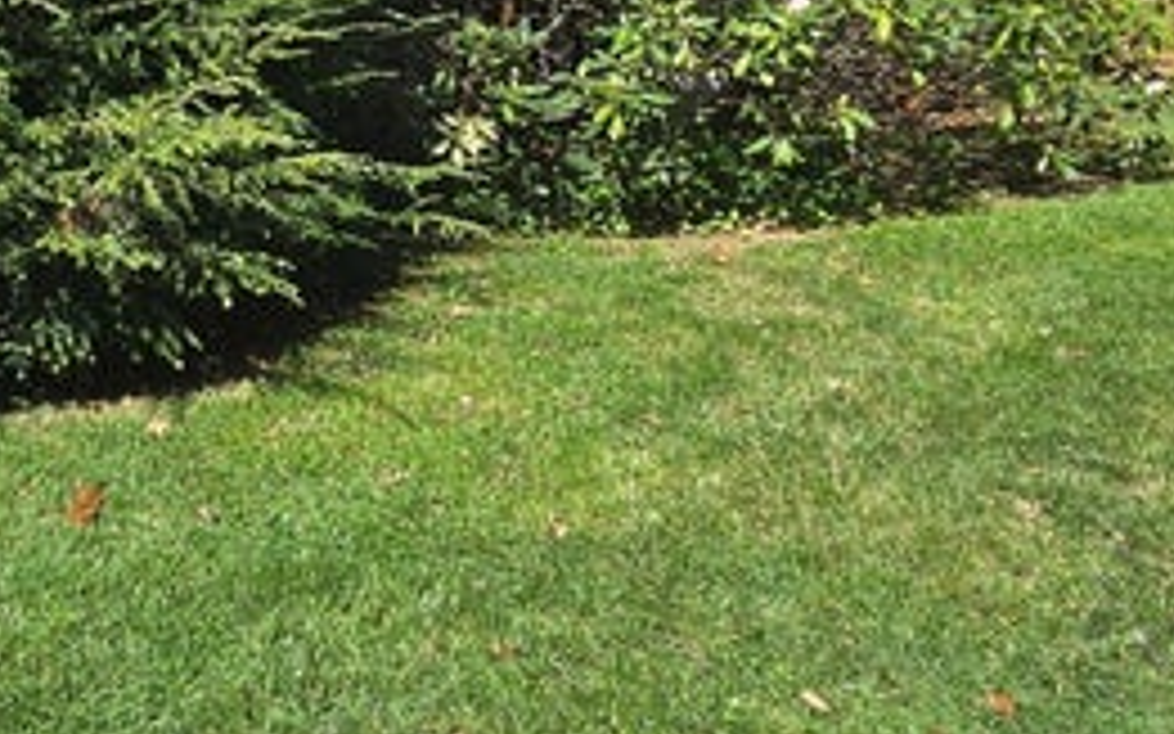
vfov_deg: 26.0
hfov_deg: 39.6
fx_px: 1439
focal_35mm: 45
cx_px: 25
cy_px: -113
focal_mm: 2.2
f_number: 2.2
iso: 64
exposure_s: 1/2000
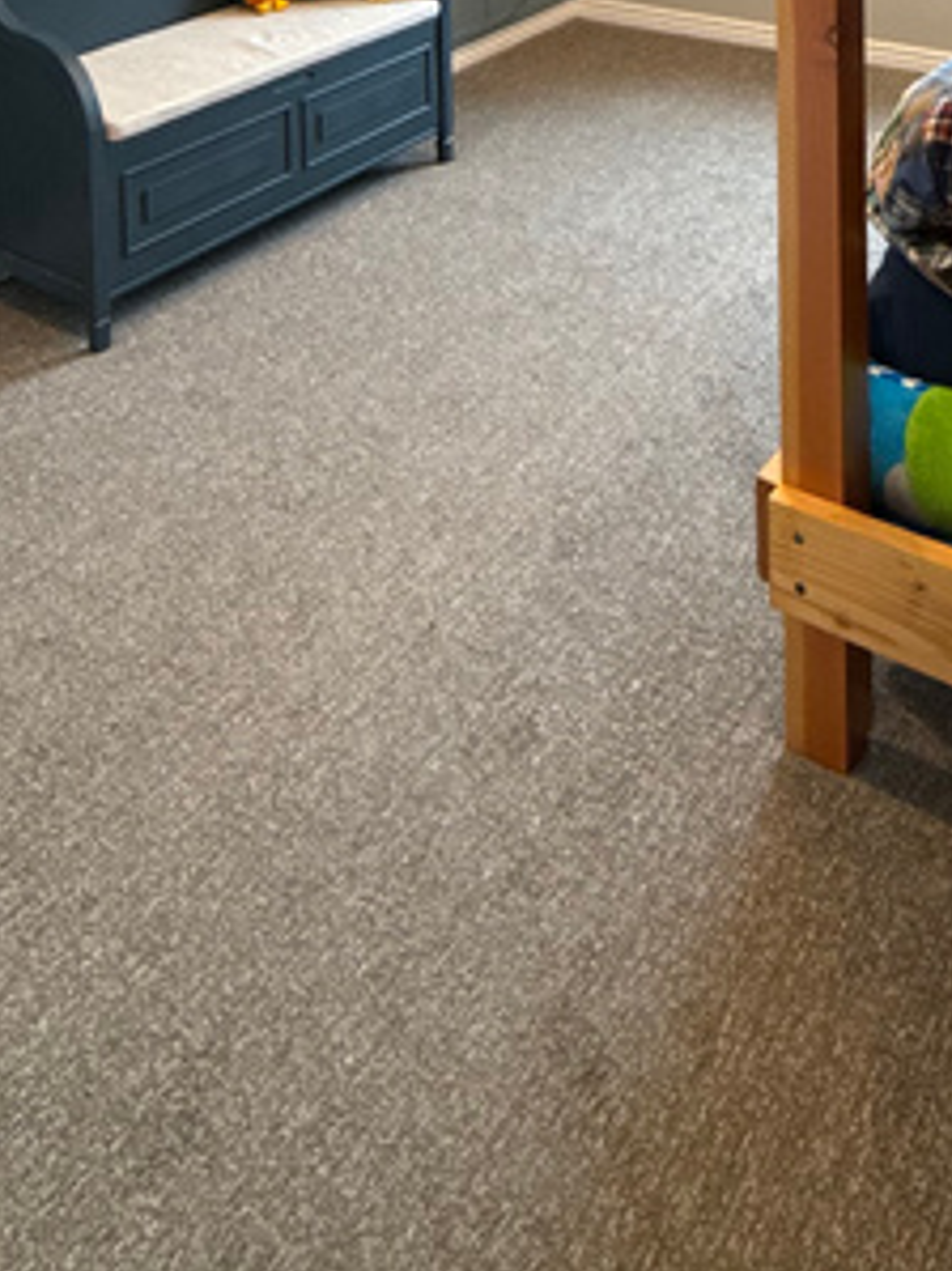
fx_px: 1321
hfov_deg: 39.0
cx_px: 659
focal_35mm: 36
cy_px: -327
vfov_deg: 36.5
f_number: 2.2
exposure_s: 1/120
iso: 400
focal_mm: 2.22
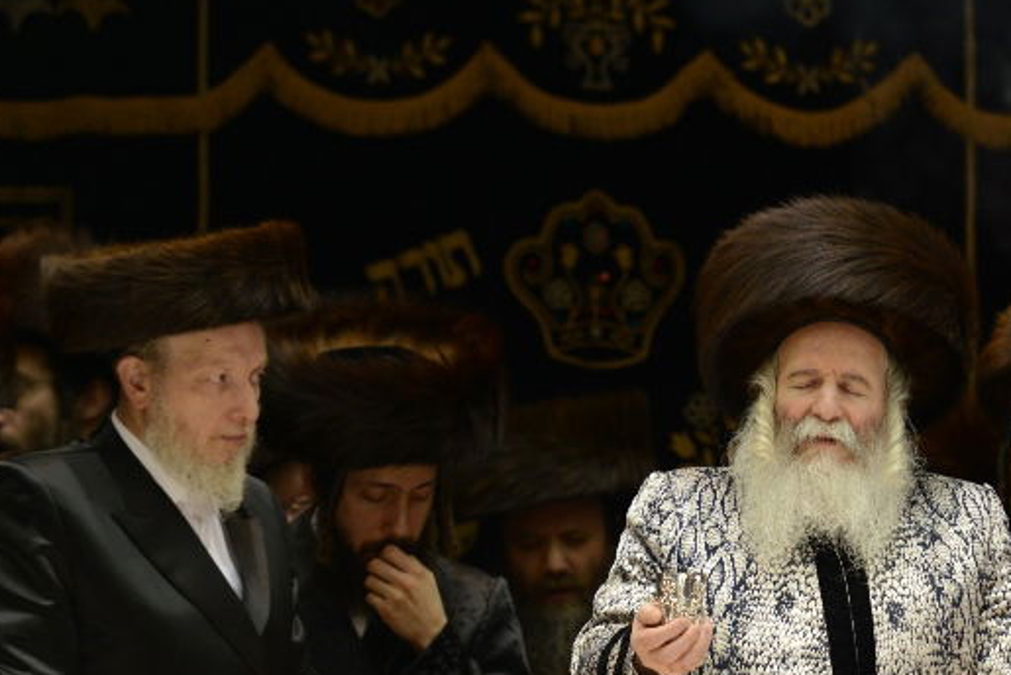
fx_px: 9778
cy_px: 381
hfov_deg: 5.9
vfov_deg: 4.0
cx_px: 960
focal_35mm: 348
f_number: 2.8
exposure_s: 1/80
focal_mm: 175
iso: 1000
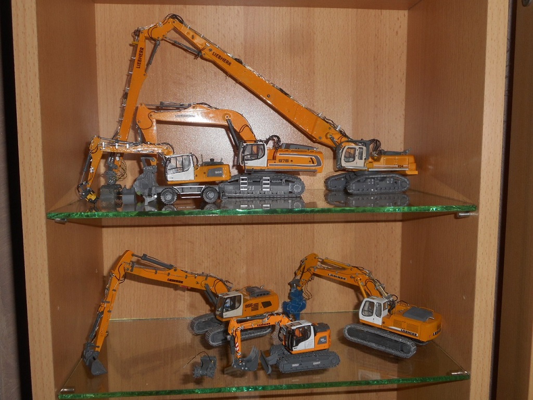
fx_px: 524
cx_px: 266
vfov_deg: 41.8
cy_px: 200
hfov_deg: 54.0
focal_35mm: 34
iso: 80
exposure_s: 1/30
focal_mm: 6
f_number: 4.2
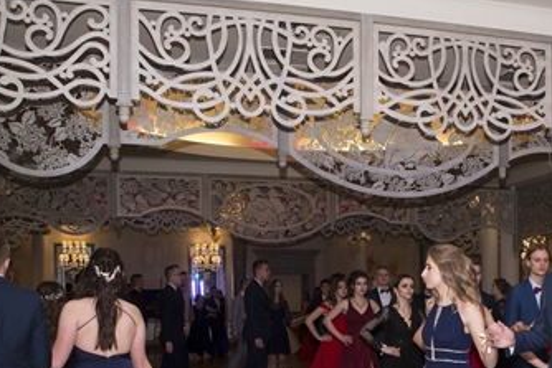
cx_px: 463
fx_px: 859
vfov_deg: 23.3
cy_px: 361
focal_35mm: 56
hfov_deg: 34.2
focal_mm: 24
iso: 1250
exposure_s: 1/200
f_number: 5.6
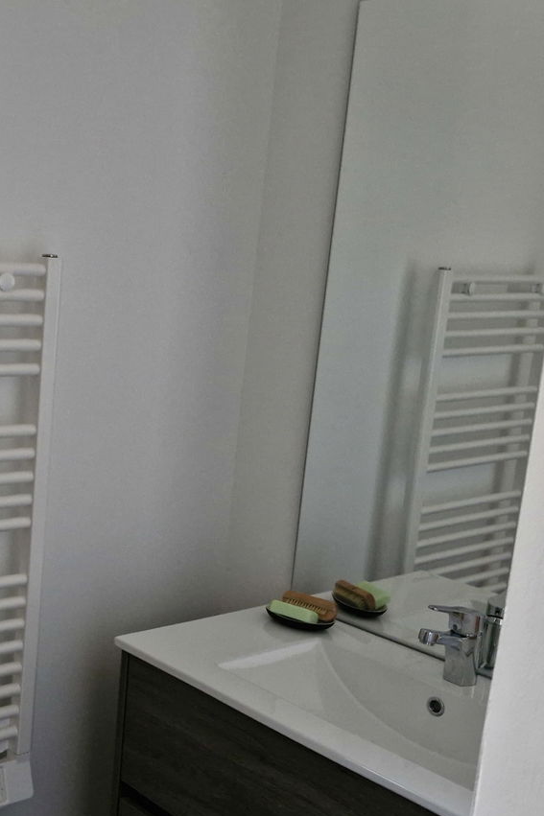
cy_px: 476
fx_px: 1020
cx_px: 14
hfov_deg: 28.2
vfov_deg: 43.5
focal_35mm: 45
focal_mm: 5.54
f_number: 1.8
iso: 1000
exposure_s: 1/100
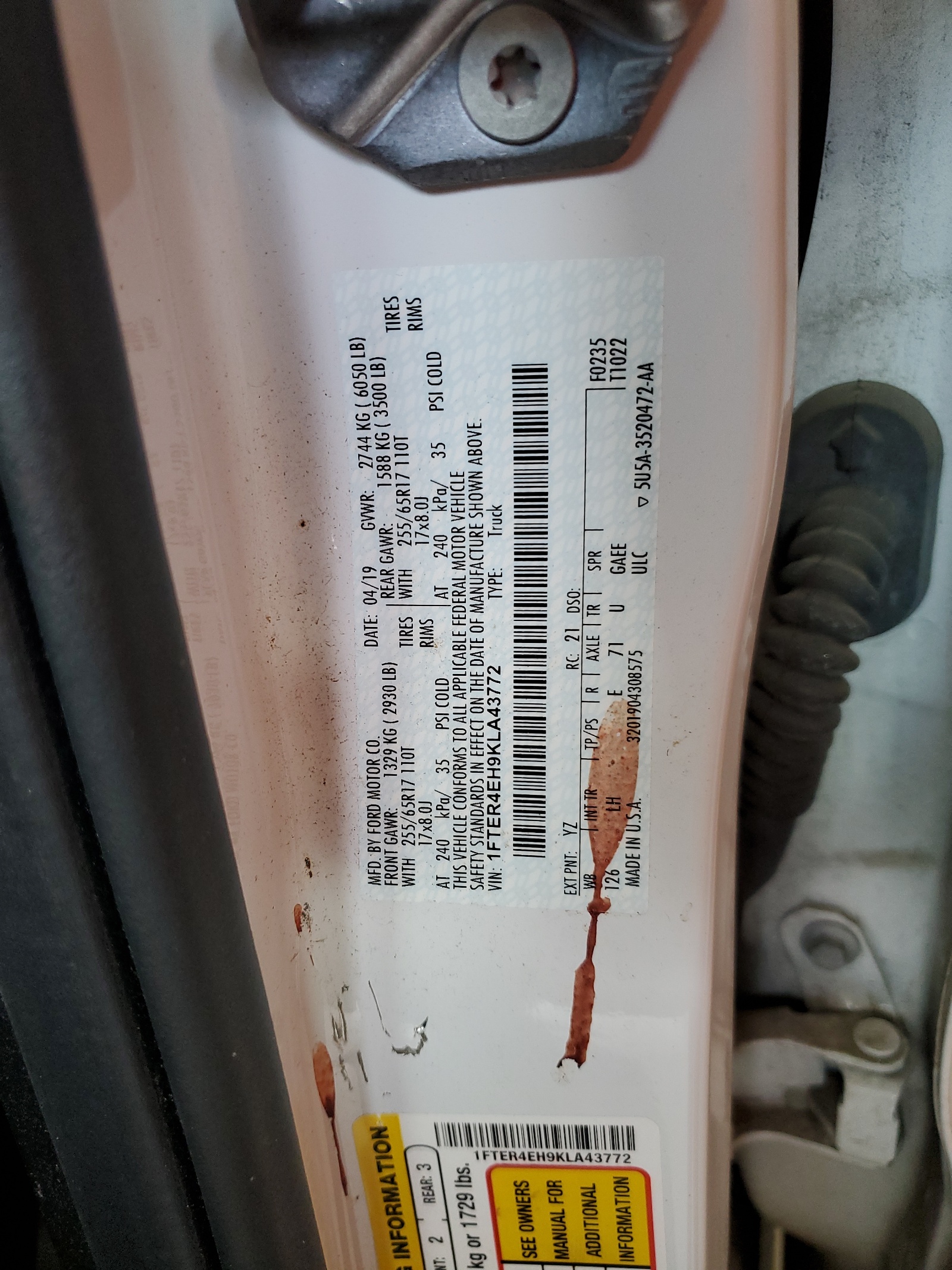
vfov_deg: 67.3
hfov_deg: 53.1
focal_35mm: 26
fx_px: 953
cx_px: 476
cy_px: 635
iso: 91
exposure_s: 1/120
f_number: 1.5
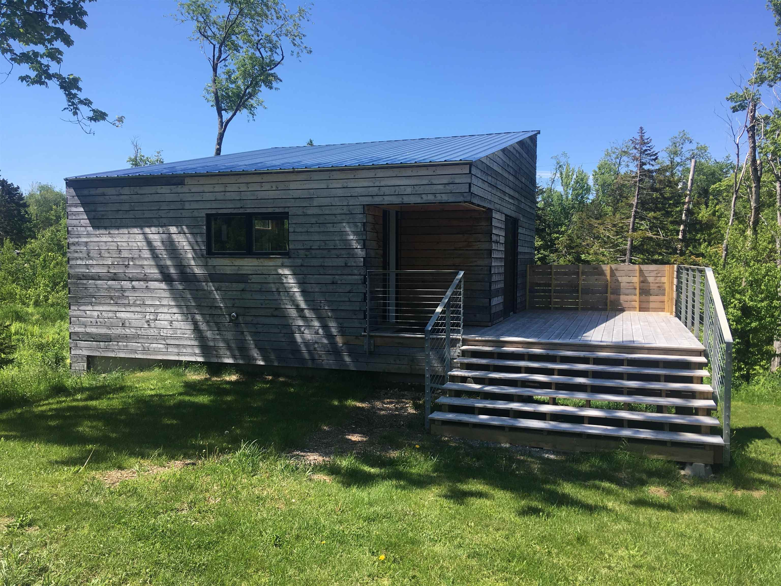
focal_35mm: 29
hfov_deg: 61.7
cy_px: 293
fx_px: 654
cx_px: 390
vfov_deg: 48.2
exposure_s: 1/962
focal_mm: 4.15
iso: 25
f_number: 2.2
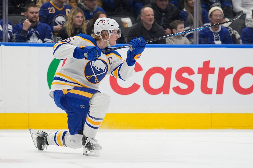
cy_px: 84
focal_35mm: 178
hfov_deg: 11.5
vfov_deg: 7.7
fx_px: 1251
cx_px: 126
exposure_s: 1/2000
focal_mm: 178
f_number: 2.8
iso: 2000
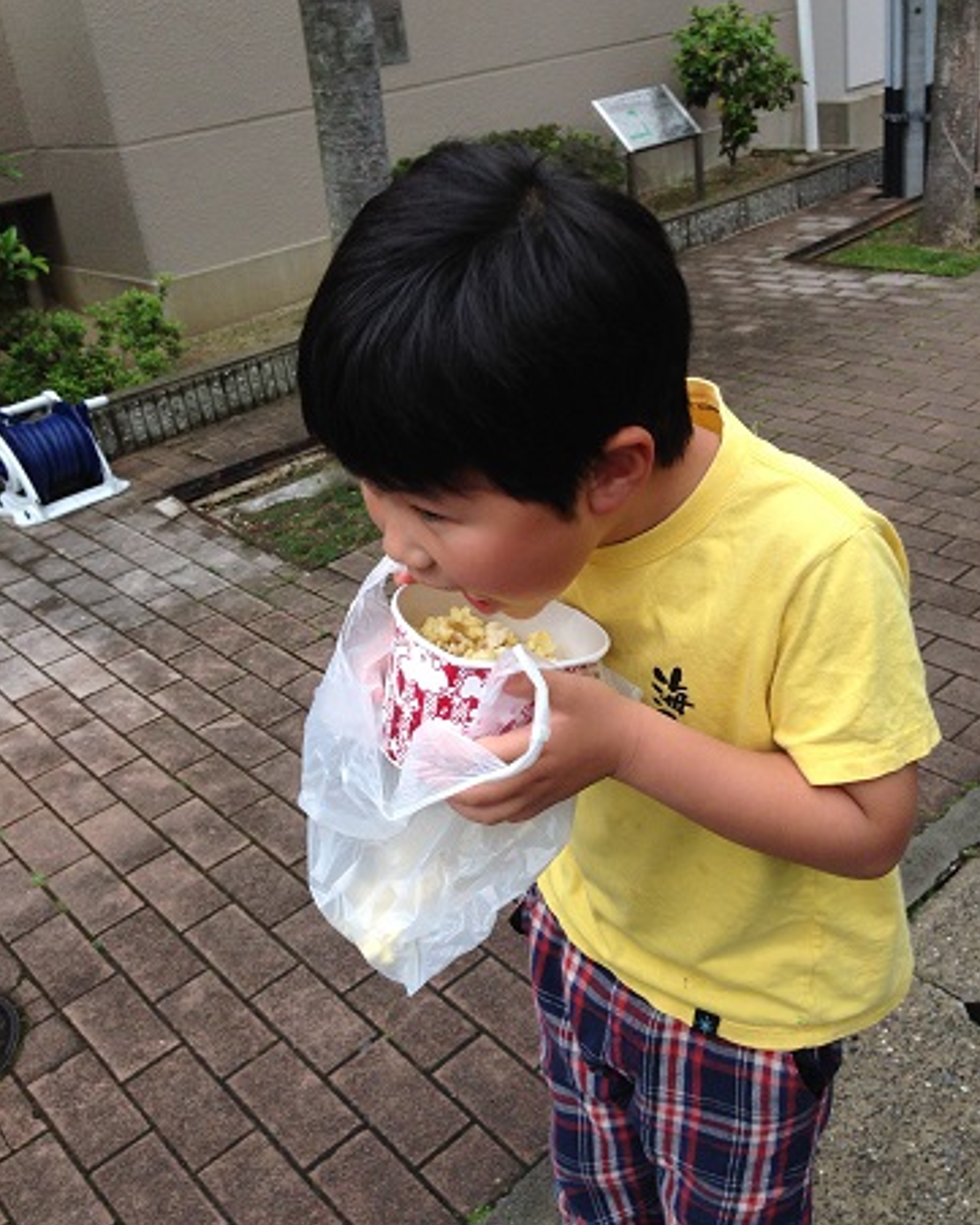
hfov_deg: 42.2
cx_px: 489
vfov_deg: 51.5
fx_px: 1269
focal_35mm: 35
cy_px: 598
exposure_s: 1/120
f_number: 2.4
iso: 100
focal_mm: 4.12
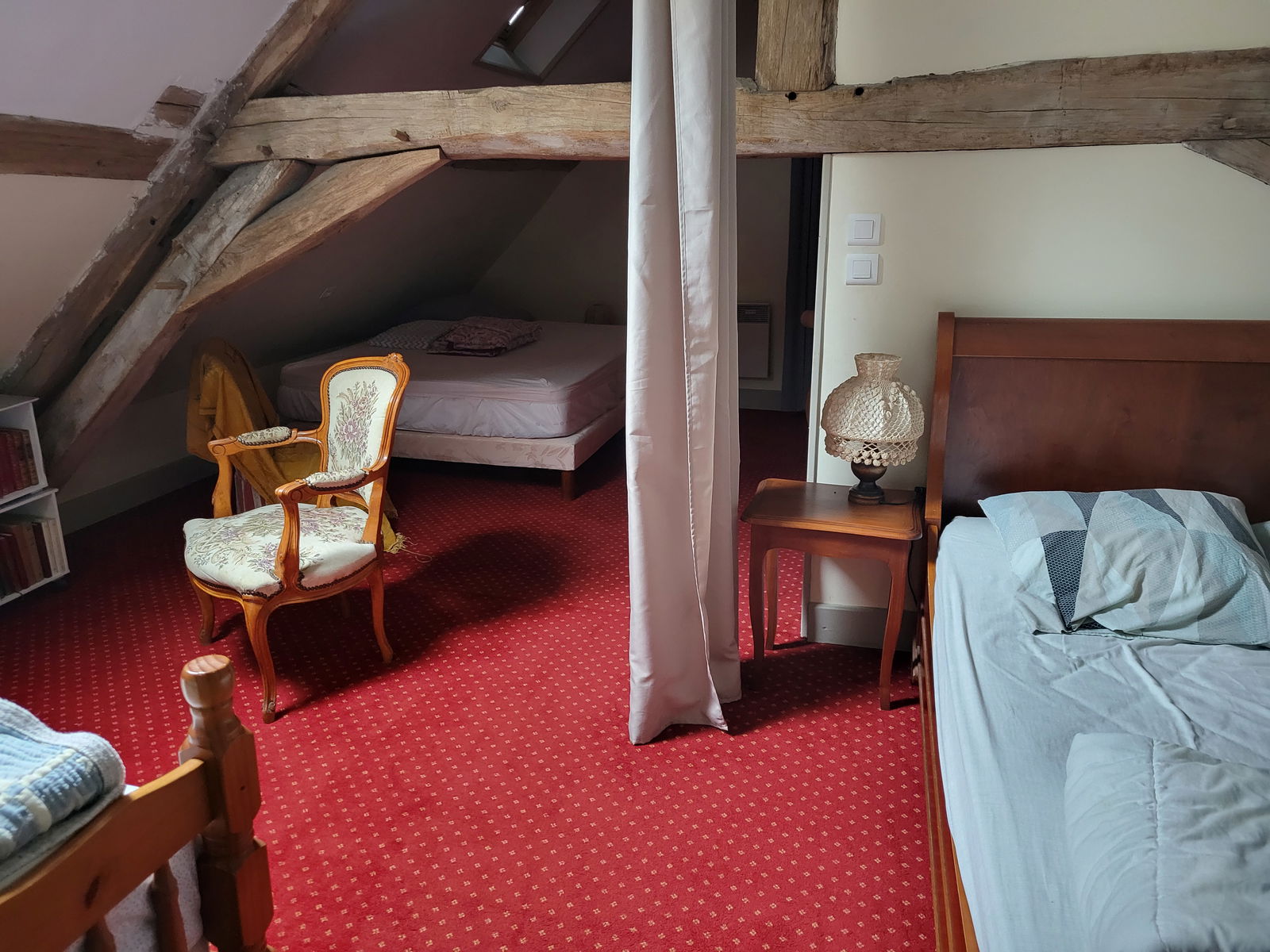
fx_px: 954
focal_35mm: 26
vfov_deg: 53.1
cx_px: 635
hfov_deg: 67.3
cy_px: 476
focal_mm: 5.4
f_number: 1.8
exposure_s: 1/24
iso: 640
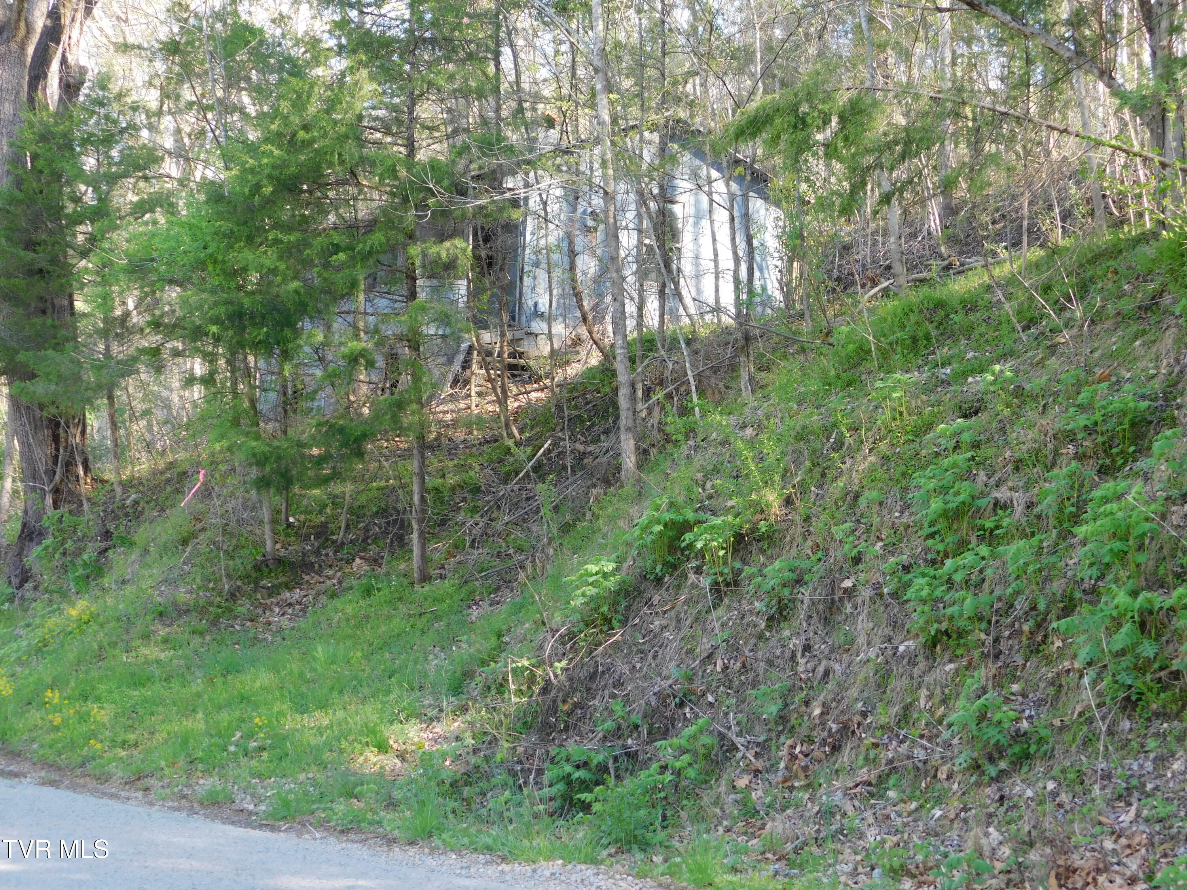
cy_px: 445
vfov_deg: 28.6
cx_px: 594
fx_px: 1749
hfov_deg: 37.5
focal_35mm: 51
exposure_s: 1/50
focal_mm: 9
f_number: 3.8
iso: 125
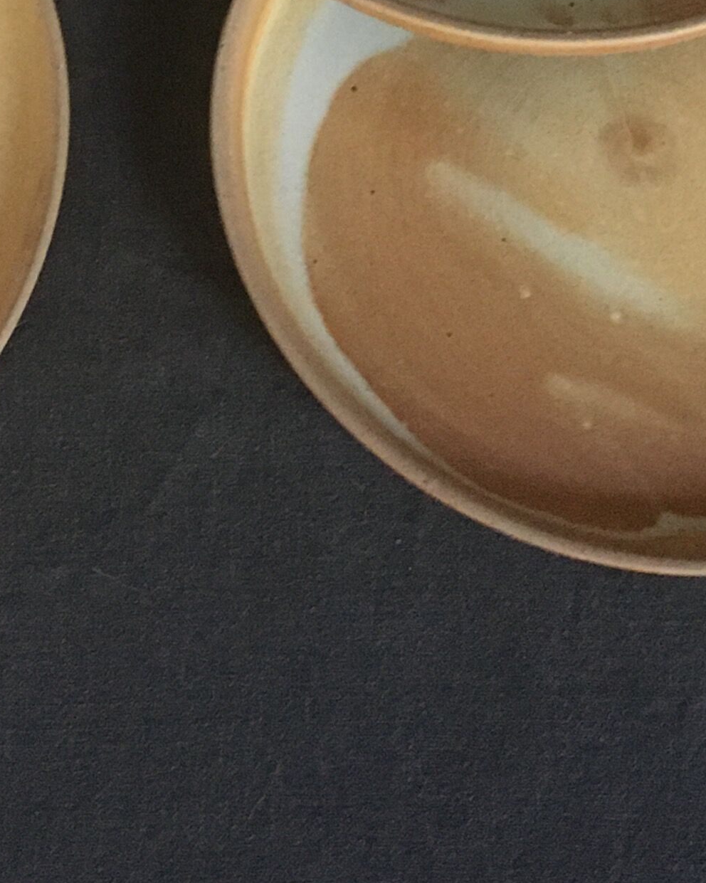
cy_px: -197
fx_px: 2404
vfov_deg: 19.5
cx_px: 205
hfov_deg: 16.6
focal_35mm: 92
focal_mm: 4.15
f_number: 2.2
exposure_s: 1/17
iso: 250
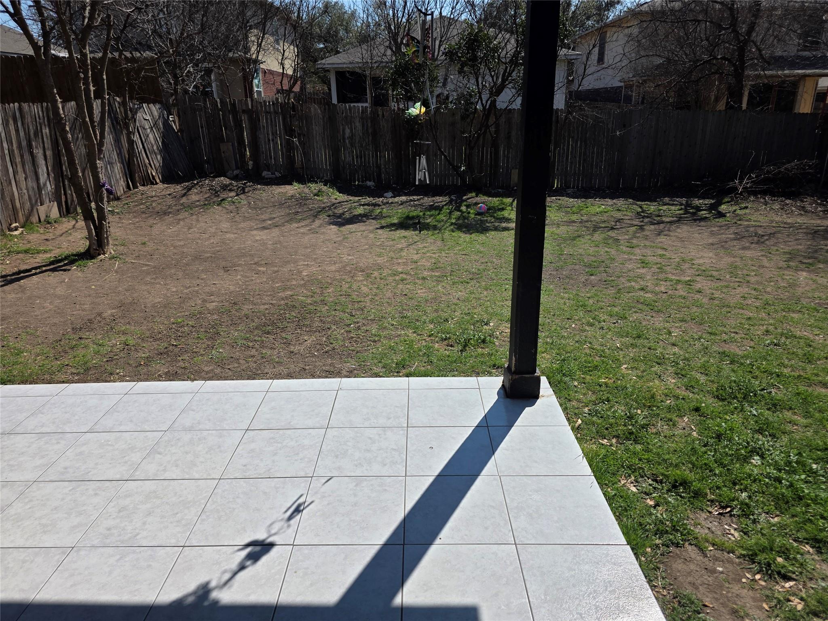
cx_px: 414
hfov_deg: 73.9
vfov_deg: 58.9
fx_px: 550
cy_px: 310
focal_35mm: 23
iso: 80
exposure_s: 1/7944
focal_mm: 6.3
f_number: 1.7
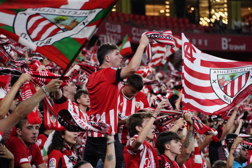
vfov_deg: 8.4
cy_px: 84
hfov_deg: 12.5
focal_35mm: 164
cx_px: 126
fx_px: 1148
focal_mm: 164
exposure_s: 1/1000
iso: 8000
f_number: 5.6
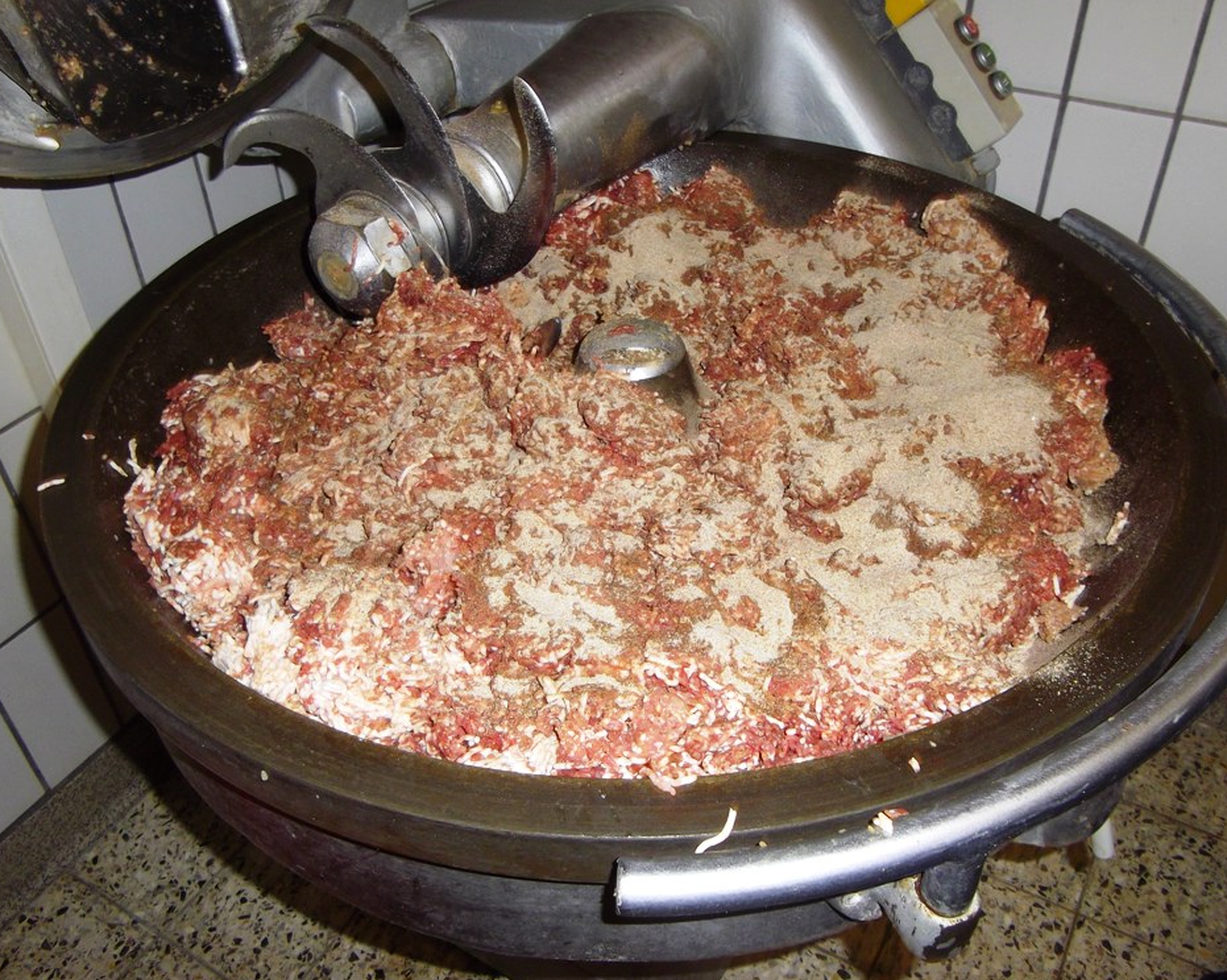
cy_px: 483
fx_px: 1053
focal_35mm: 29
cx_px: 634
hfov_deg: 60.5
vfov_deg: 49.9
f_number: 3.2
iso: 100
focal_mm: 4.9
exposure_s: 1/50
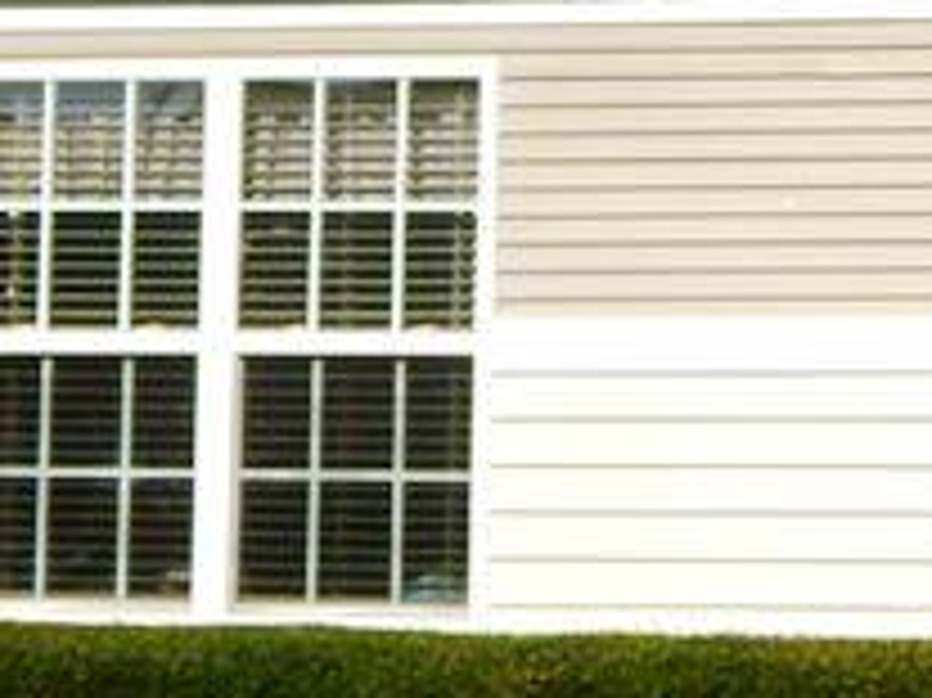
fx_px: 4574
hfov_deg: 11.4
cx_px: 1139
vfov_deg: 8.7
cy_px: 99
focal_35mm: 170
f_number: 7.6
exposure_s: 1/640
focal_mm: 9.7
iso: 125
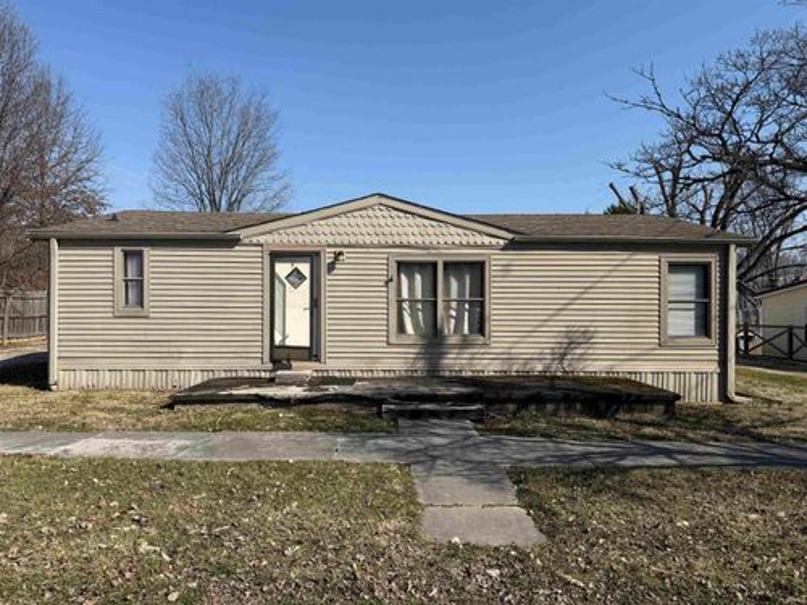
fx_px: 560
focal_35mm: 24
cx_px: 404
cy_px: 302
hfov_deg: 71.6
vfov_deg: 56.8
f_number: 1.78
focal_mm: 6.76
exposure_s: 1/4975
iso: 80
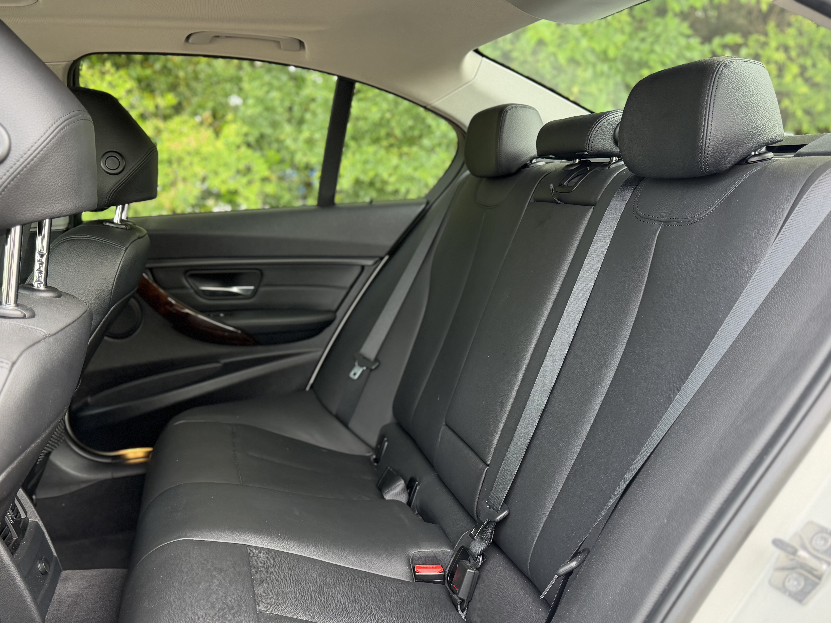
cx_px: 382
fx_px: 792
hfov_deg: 55.3
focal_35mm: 33
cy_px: 407
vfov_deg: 42.5
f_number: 1.78
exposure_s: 1/105
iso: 200
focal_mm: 6.76
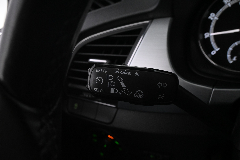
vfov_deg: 42.6
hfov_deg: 60.7
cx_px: 120
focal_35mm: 31
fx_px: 205
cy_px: 80
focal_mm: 20.5
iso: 5000
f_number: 6.3
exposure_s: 1/50
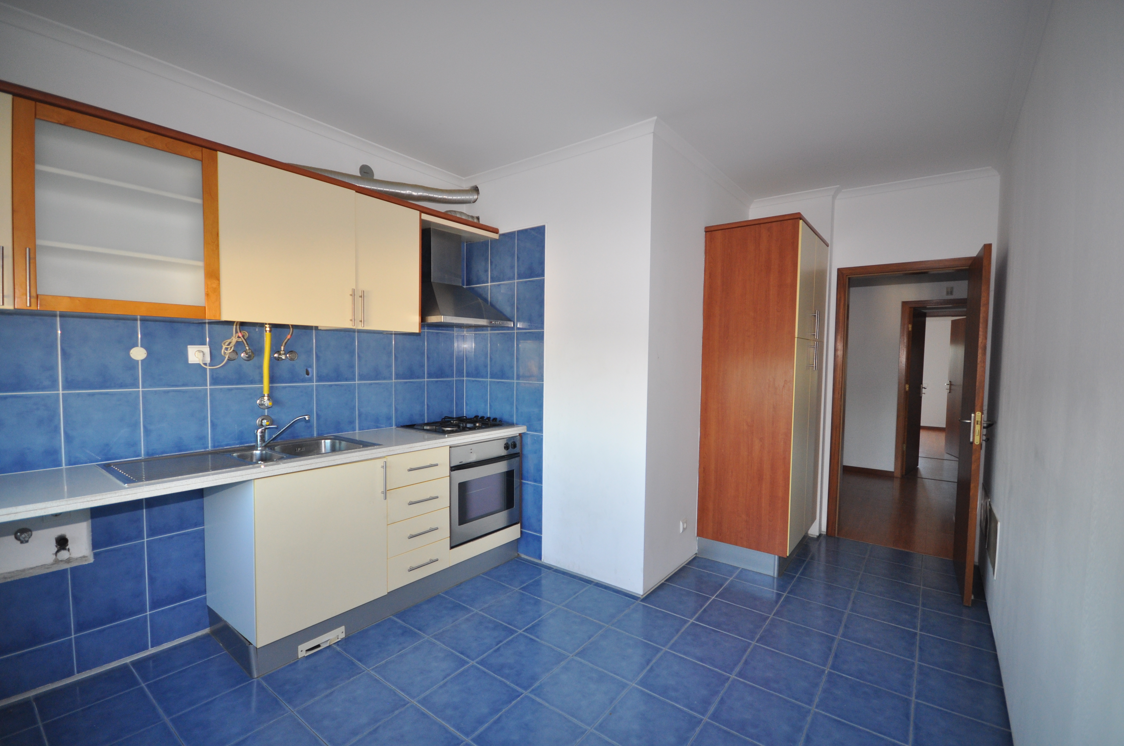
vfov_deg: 77.2
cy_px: 373
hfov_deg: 100.5
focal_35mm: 15
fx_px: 468
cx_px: 562
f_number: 4
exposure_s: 1/60
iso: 500
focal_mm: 10
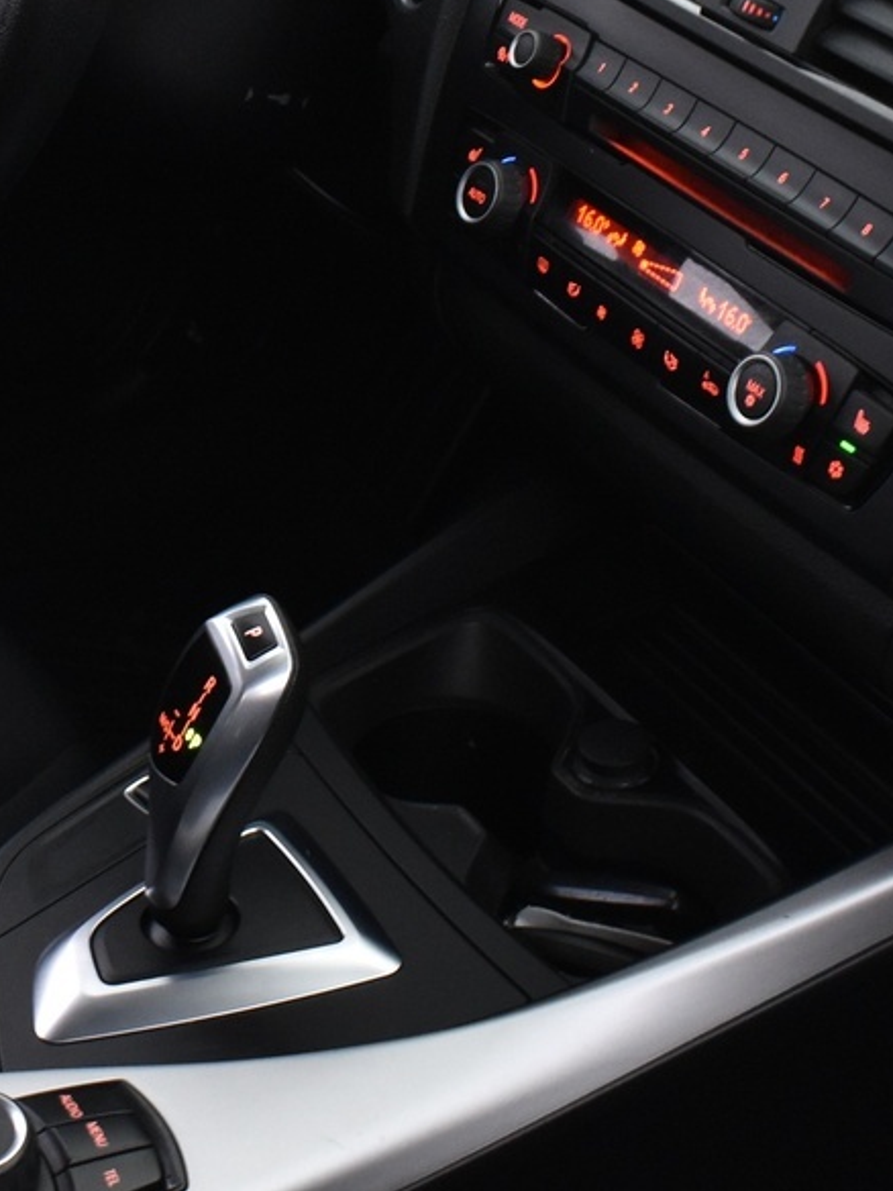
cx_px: 47
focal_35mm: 80
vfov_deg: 24.1
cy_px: 286
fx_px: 2752
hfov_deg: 18.1
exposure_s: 1/8
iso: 1250
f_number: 5.6
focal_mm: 20
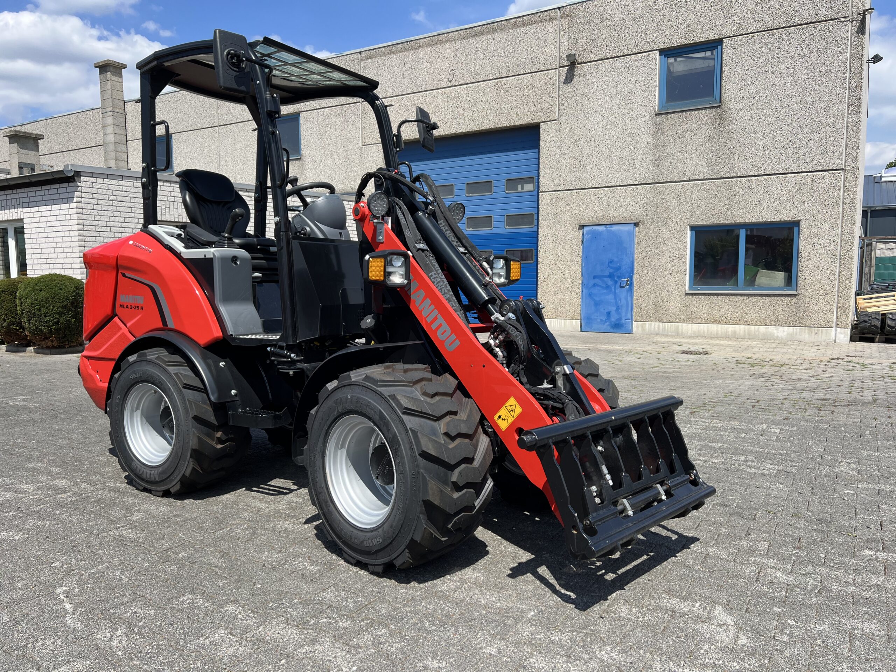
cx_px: 448
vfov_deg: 53.1
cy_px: 336
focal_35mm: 26
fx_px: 673
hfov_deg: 67.3
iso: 50
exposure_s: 1/1972
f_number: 1.5
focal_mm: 5.7
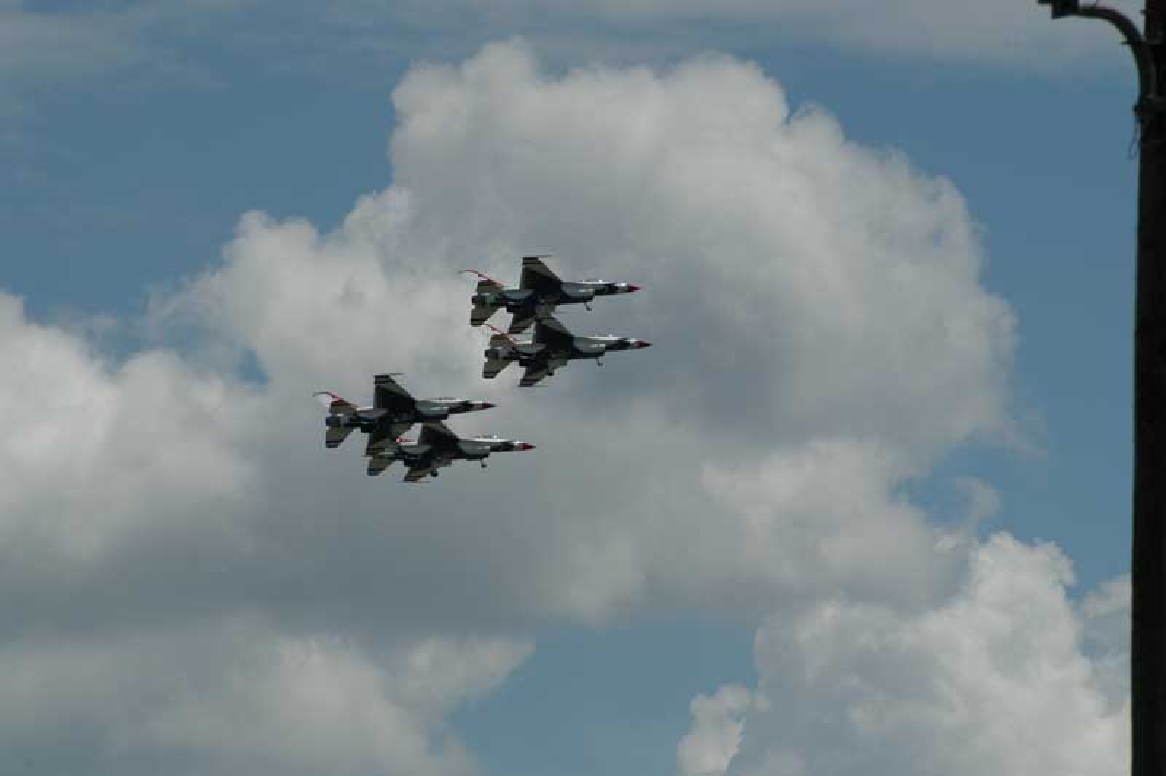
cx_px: 583
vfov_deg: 5.4
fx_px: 8252
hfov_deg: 8.1
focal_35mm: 255
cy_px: 388
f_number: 9
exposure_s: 1/1250
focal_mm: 170
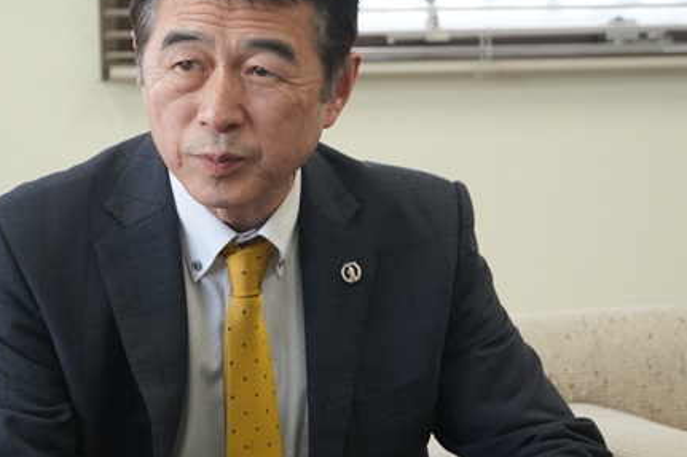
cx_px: 215
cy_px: 213
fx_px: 3104
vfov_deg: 8.4
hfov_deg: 12.6
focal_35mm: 163
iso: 1000
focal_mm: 73
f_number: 5.6
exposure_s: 1/125
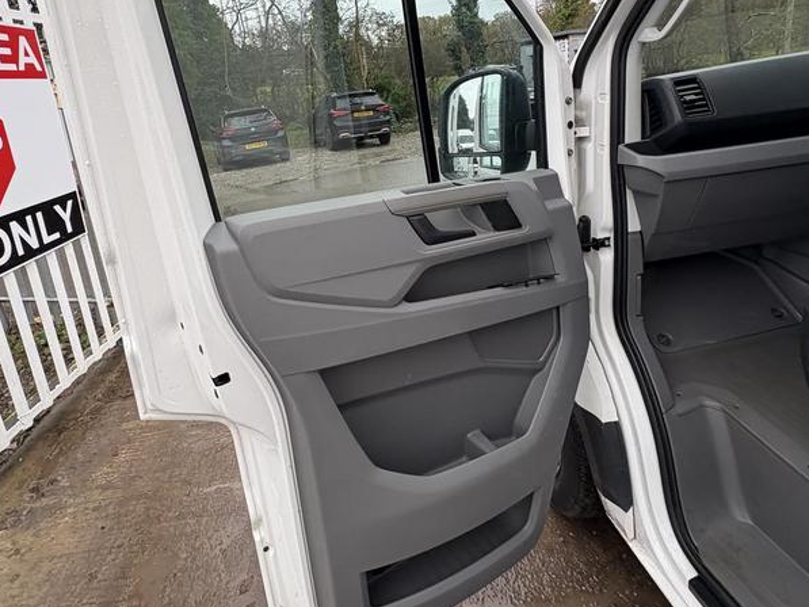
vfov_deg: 61.9
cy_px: 203
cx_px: 381
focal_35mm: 21
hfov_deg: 78.9
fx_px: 491
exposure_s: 1/114
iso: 50
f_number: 2.2
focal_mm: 2.22
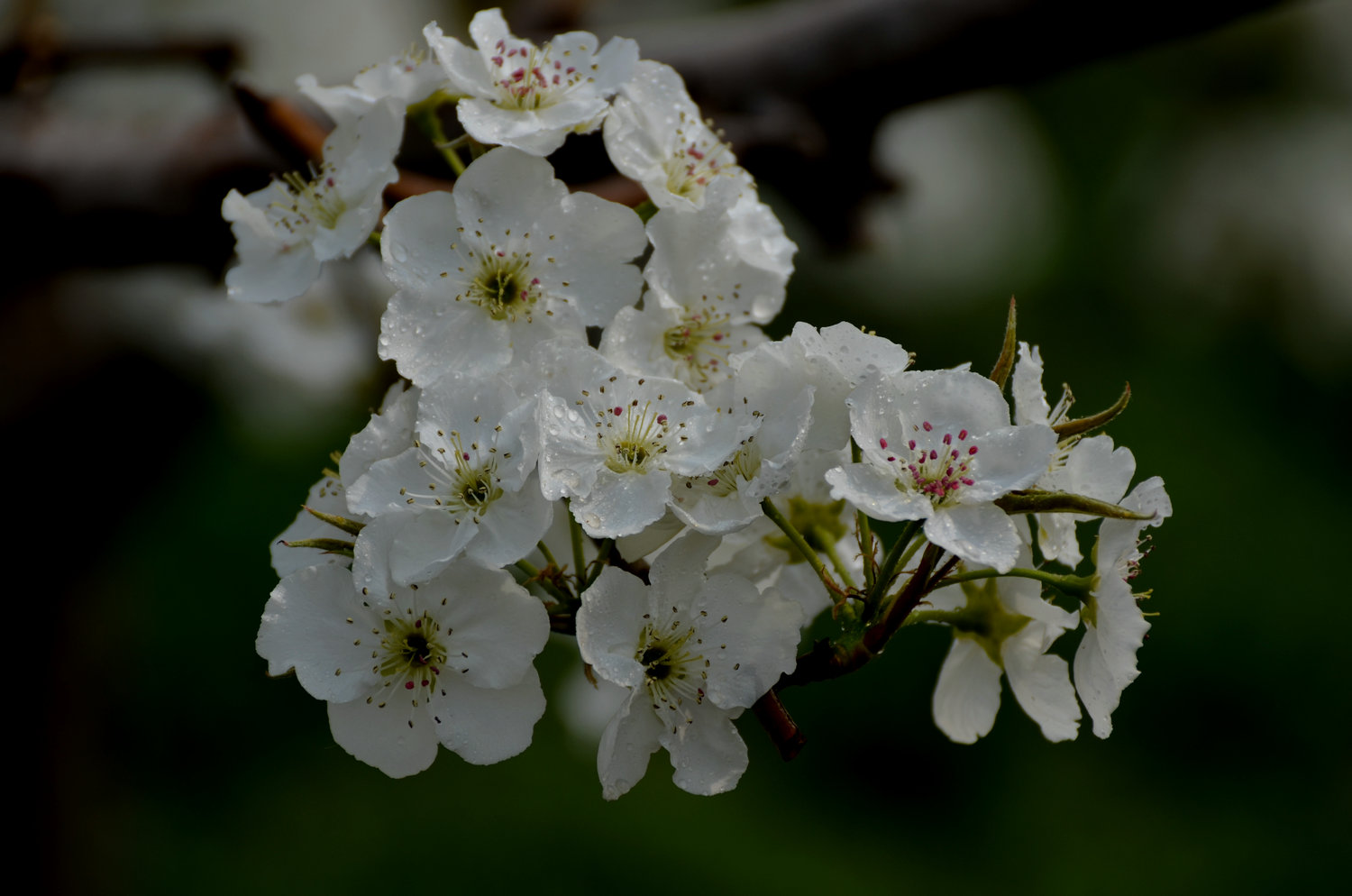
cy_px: 448
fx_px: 9558
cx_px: 676
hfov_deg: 8.1
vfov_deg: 5.4
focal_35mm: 255
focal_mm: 170
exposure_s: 1/1250
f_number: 5
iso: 100
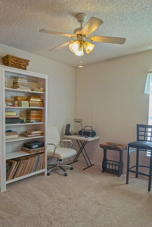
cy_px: 123
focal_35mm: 25
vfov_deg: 71.4
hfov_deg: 51.2
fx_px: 158
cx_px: 70
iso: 56
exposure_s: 1/241
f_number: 2.2
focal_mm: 2.35
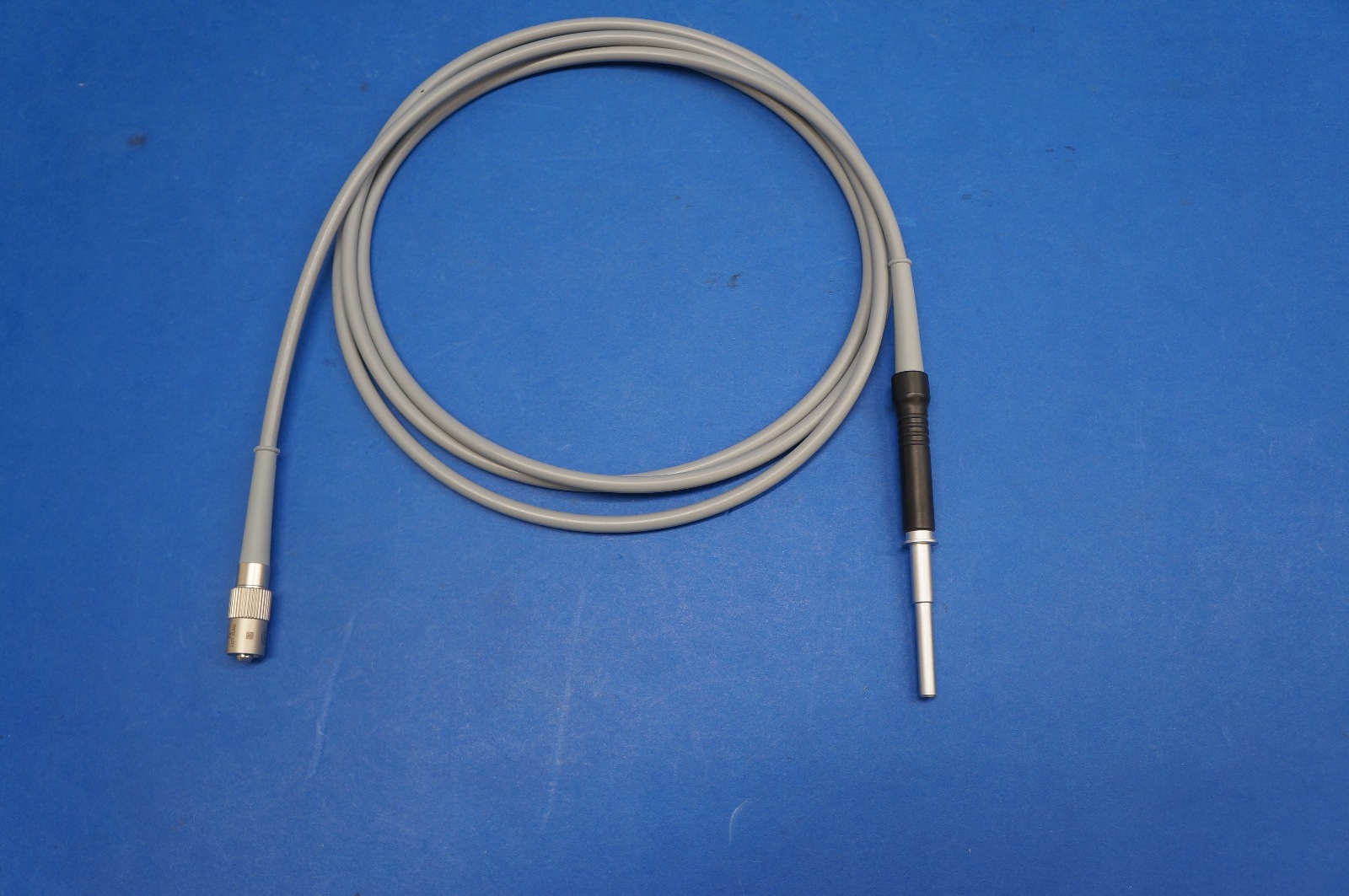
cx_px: 674
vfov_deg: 43.5
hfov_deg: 62.0
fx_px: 1123
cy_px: 448
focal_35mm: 30
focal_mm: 20
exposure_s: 1/100
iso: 400
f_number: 5
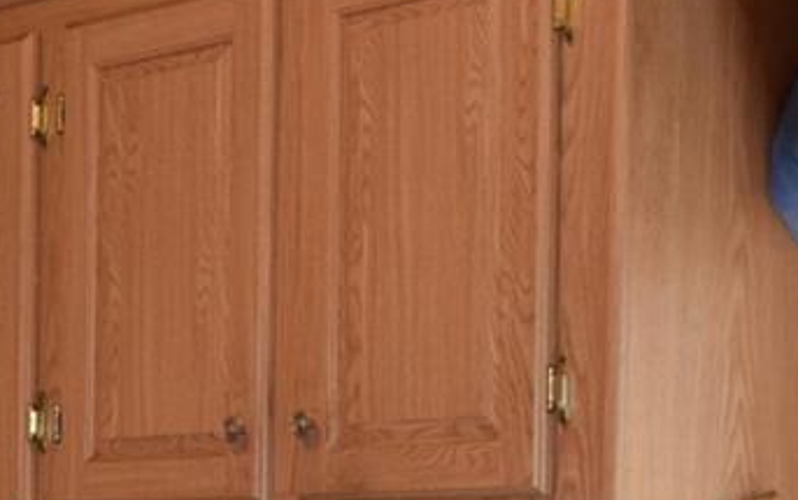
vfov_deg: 8.7
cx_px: -330
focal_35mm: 147
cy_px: 836
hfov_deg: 13.5
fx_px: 3200
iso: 800
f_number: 5.6
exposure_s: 1/125
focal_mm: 22
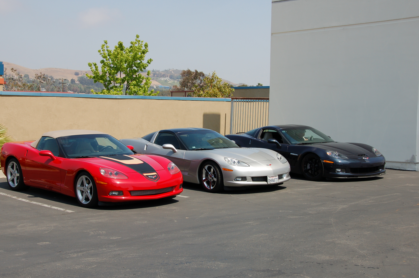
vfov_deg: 23.9
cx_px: 201
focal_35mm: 57
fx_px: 657
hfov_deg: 35.3
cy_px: 137
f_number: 9
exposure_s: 1/320
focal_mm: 35
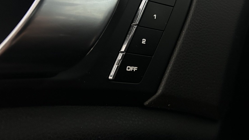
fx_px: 244
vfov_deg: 31.0
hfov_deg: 53.8
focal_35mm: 37
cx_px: 141
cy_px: 24
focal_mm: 5.7
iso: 500
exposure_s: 1/60
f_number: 1.5
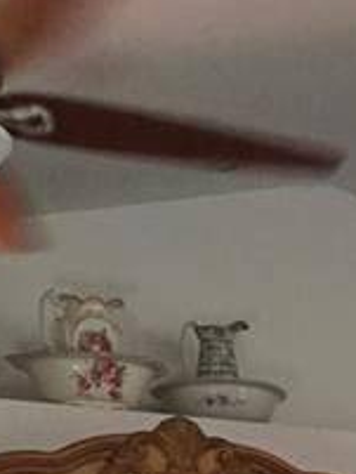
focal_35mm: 137
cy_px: 830
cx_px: 505
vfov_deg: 13.1
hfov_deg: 10.5
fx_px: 1877
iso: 500
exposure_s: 1/60
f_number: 1.8
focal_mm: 5.4
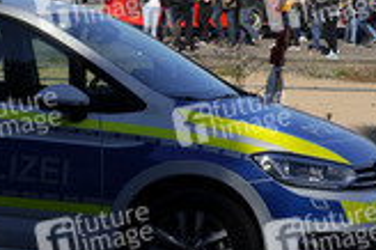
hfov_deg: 10.0
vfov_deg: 6.6
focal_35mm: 206
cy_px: -53
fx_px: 2149
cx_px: 263
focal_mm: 75
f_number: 6.3
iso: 100
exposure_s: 1/1250
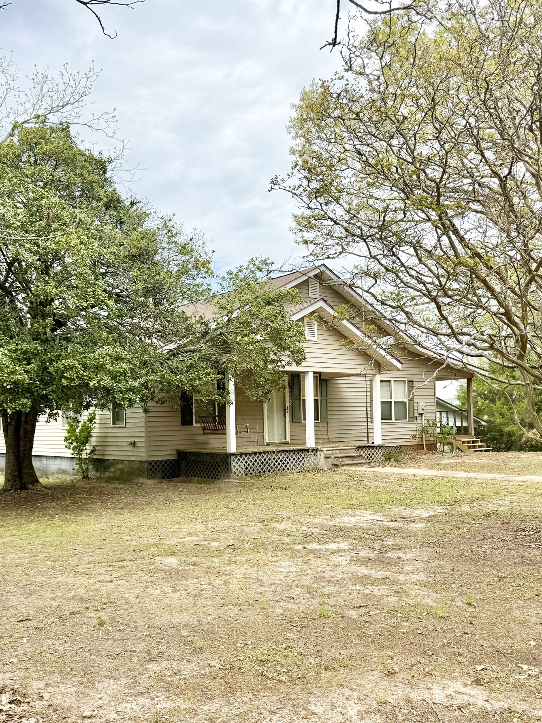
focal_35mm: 31
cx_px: 265
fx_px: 647
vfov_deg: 58.1
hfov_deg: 45.4
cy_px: 411
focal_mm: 6.76
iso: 80
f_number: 1.78
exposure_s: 1/2611
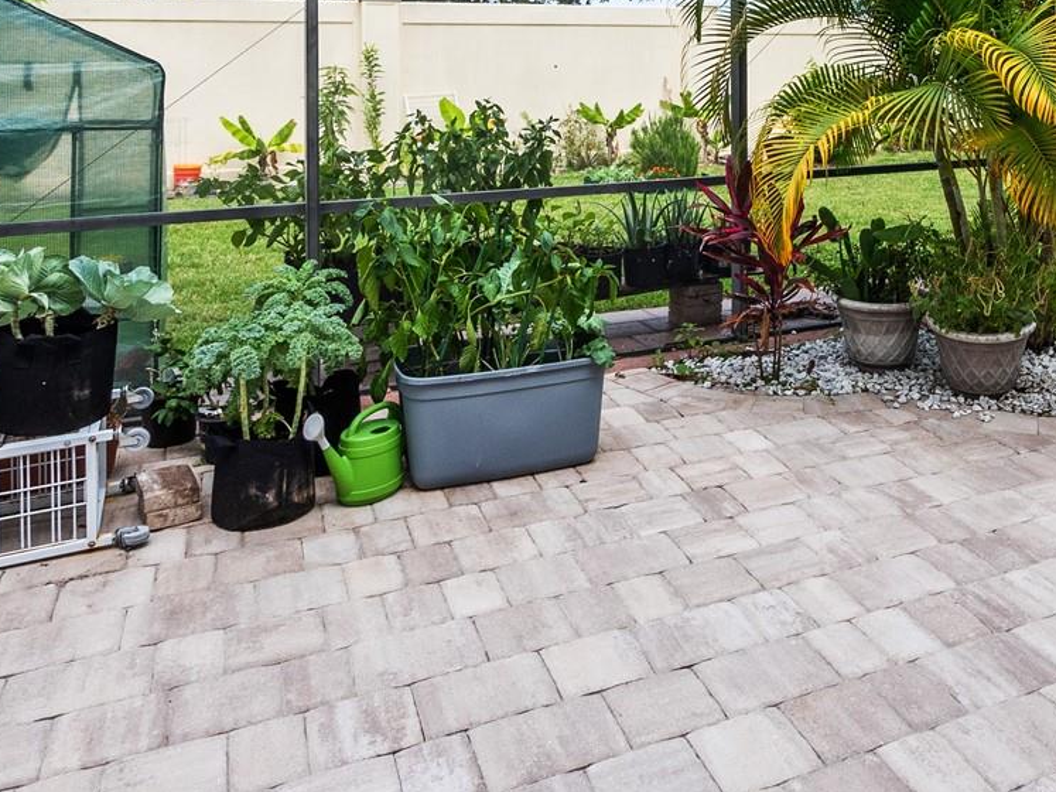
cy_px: 221
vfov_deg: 45.5
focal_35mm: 30
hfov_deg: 57.4
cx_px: 770
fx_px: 915
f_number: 6.3
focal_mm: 7
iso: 200
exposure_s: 1/250
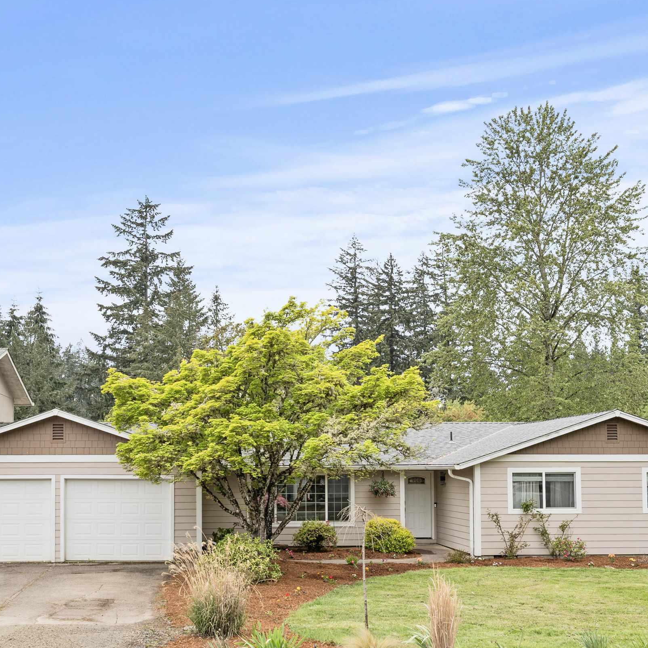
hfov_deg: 42.4
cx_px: 233
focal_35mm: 39
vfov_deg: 42.6
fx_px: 826
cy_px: 391
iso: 100
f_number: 8
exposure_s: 1/40
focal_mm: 24
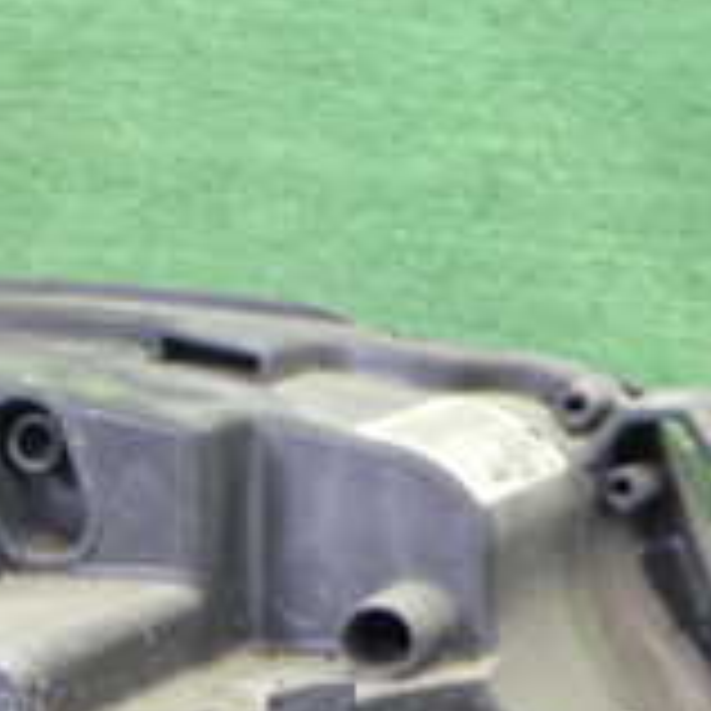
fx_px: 2347
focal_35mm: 101
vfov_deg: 16.5
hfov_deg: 16.4
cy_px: 846
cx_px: -166
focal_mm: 5.4
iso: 800
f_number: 2.3
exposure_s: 1/30
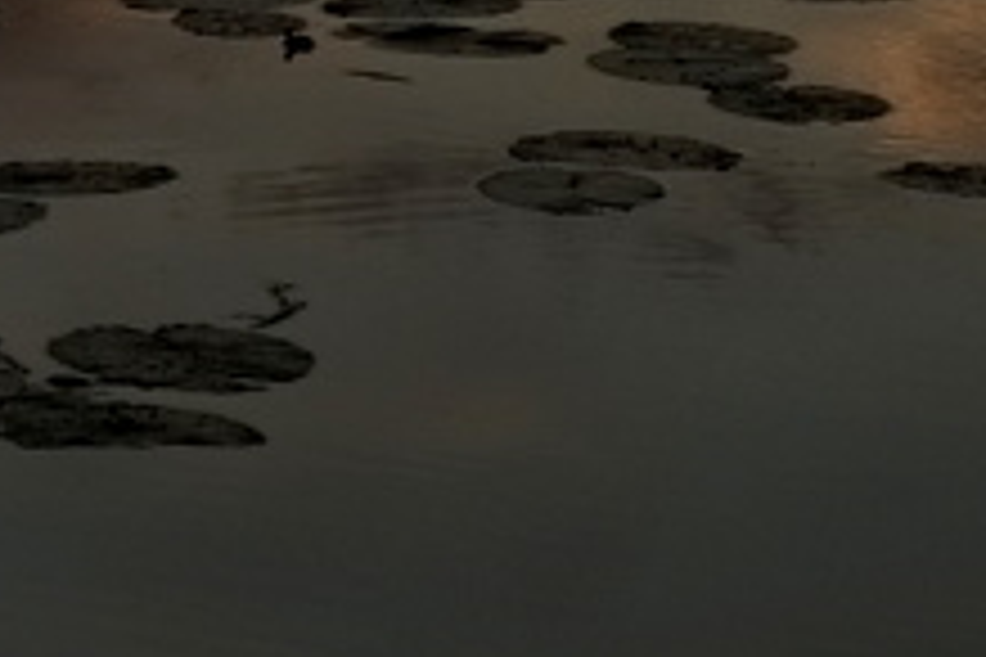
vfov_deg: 4.4
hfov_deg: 6.6
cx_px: -1220
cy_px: -1258
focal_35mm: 301
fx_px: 8243
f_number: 5.6
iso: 200
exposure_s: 1/500
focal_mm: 31.5
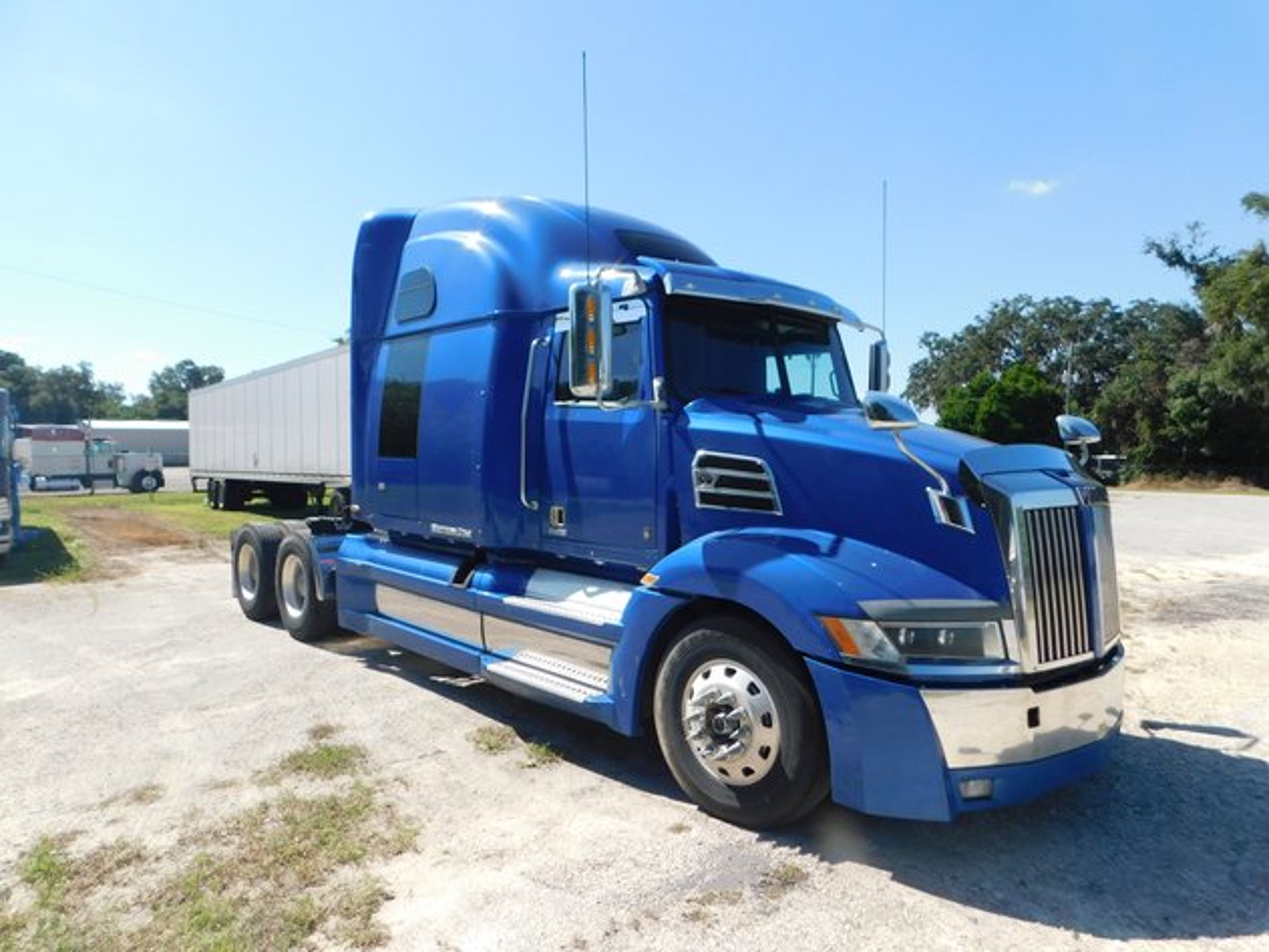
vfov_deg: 58.9
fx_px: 843
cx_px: 634
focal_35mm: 23
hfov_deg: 73.9
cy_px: 476
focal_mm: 4
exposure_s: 1/1250
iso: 125
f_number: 3
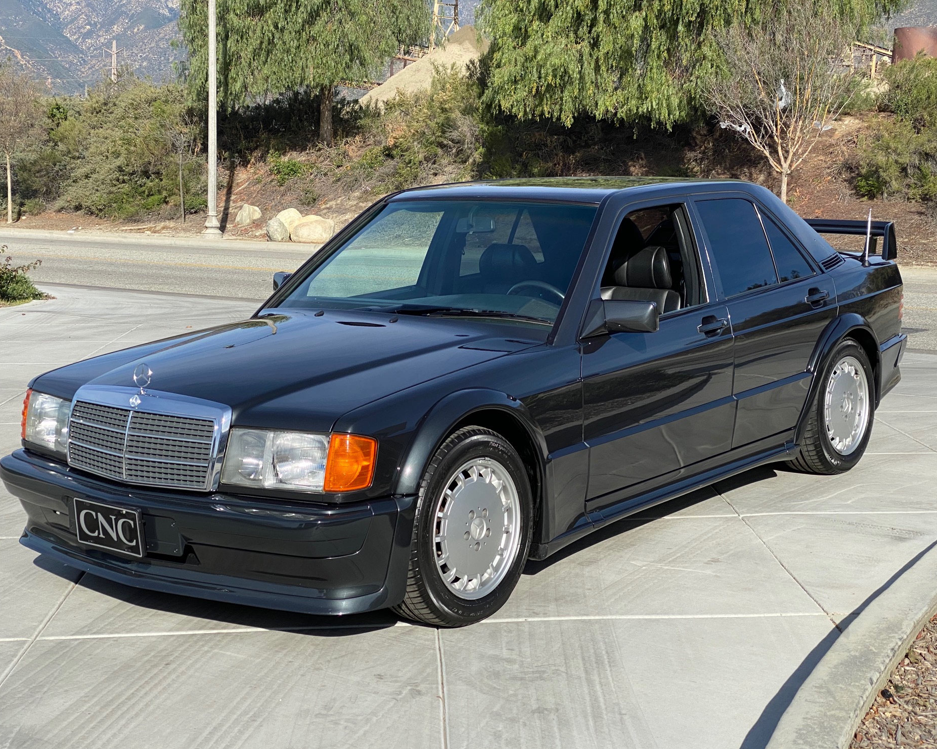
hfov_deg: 34.2
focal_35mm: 55
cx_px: 469
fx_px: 1525
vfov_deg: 27.6
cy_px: 380
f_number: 2
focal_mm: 6
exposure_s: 1/1776
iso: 20
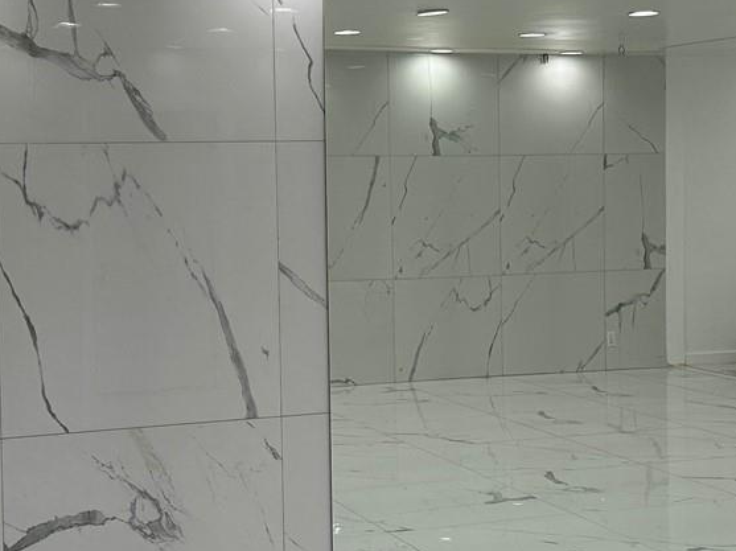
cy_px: 259
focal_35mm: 69
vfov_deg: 21.3
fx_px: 1466
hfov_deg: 28.1
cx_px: 312
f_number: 1.78
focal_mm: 6.86
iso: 80
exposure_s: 1/347
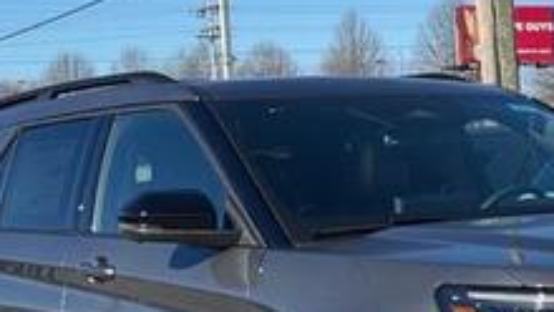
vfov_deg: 10.0
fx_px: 1764
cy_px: 337
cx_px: 451
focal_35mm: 120
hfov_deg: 17.7
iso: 64
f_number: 1.78
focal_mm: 6.76
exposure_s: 1/3610
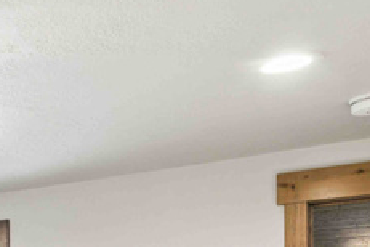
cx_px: -215
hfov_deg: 23.9
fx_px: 637
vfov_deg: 19.4
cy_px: 357
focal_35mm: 62
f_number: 7.1
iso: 500
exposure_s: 1/30
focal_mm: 14
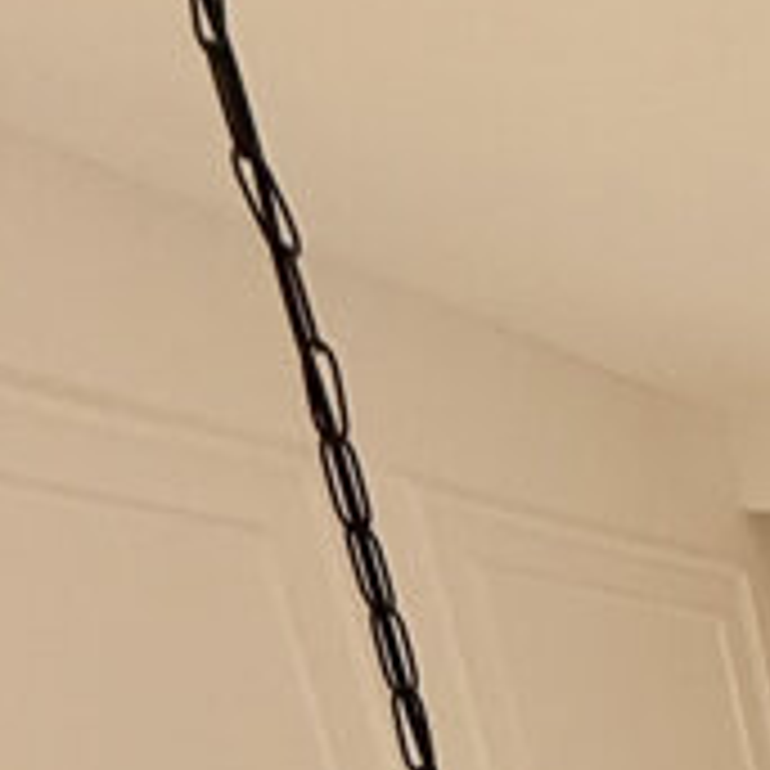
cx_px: 1671
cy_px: 1936
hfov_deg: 15.8
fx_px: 1963
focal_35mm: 78
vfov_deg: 13.9
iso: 125
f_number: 2.2
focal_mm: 2.22
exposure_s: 1/99
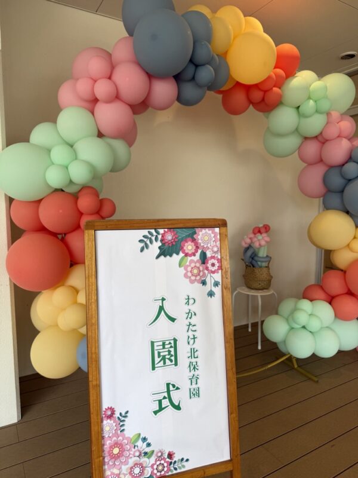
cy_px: 239
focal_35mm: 24
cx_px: 179
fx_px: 331
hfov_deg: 56.8
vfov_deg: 71.6
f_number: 1.78
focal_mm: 6.76
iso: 64
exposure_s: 1/139
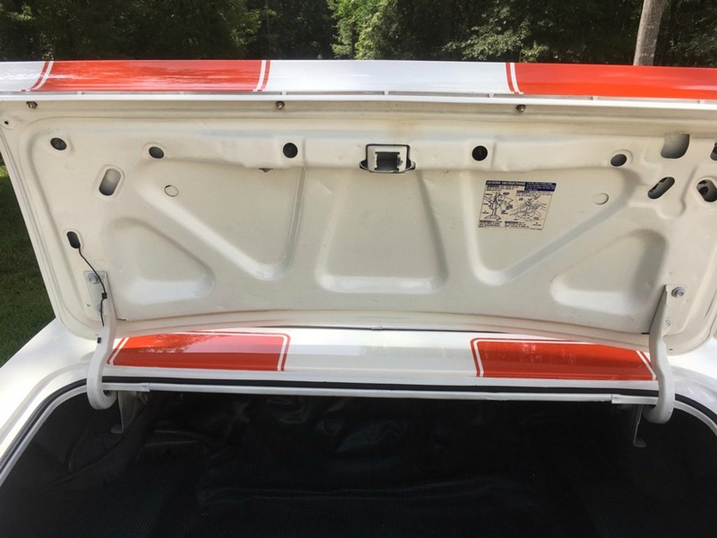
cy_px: 269
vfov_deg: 48.2
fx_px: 601
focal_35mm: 29
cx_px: 358
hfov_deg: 61.7
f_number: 2.2
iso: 25
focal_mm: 4.15
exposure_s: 1/746
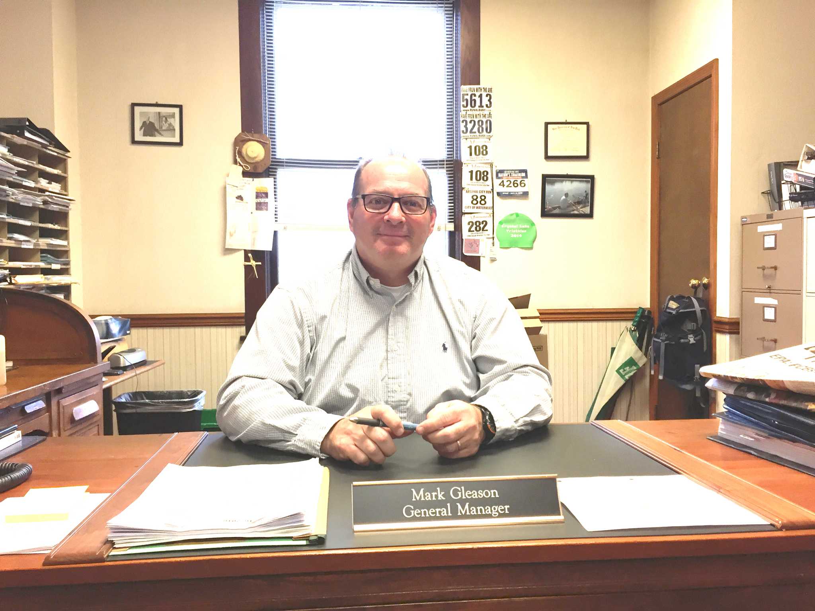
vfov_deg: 48.2
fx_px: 683
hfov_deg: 61.7
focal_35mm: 29
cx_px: 408
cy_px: 306
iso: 64
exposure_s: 1/30
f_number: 2.2
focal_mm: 4.2
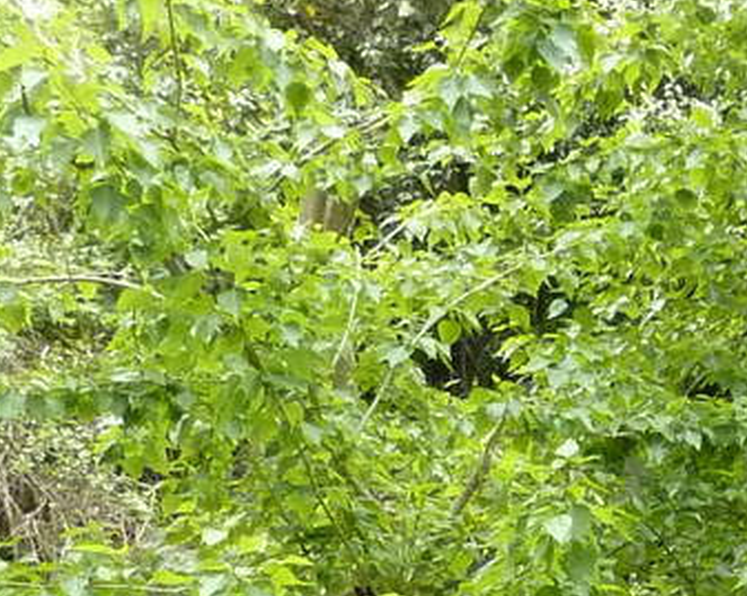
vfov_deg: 12.3
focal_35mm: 116
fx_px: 2562
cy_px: 1024
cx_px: 838
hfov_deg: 16.1
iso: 400
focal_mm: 4.1
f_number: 3.3
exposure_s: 1/320
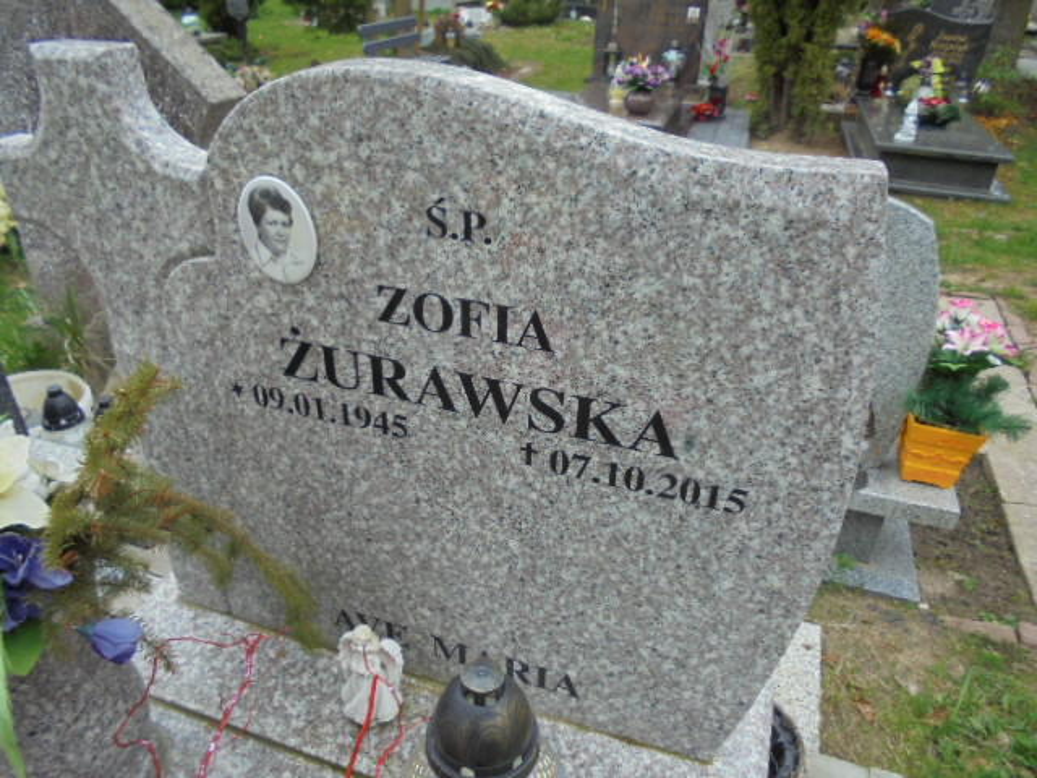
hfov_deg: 67.3
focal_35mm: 26
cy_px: 389
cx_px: 518
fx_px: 779
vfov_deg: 53.1
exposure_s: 1/80
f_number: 3.5
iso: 100
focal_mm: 4.6
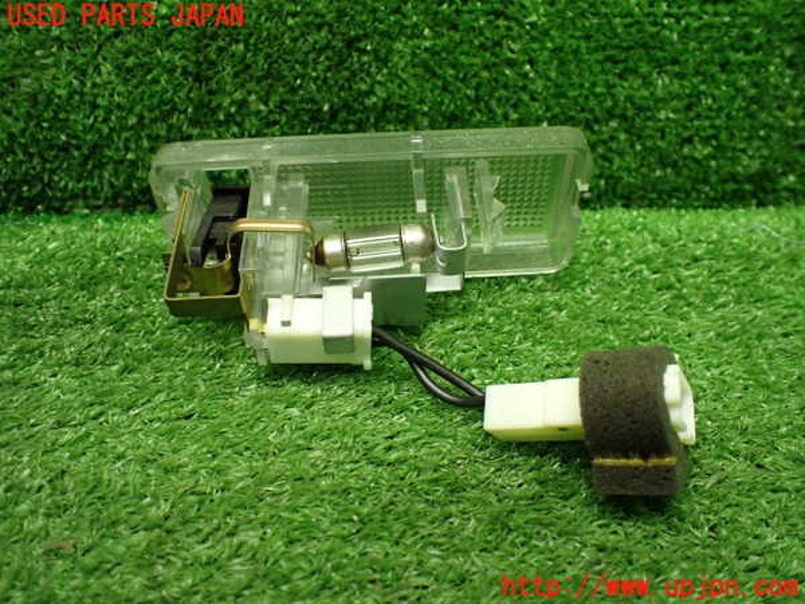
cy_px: 302
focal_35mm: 30
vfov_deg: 46.8
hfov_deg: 60.0
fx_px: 698
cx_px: 402
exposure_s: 1/125
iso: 800
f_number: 2.3
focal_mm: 5.4
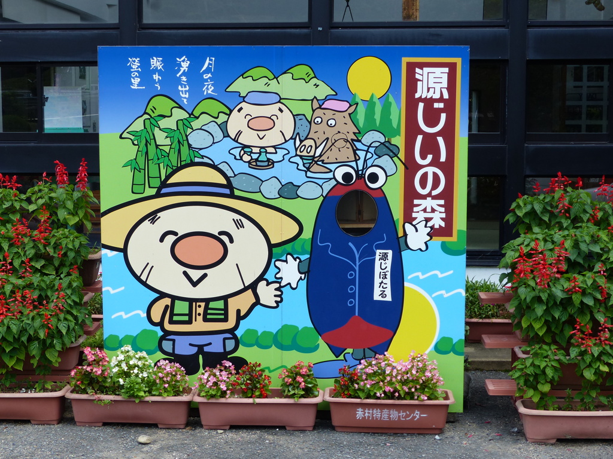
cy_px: 230
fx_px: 1045
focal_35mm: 59
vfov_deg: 24.8
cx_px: 306
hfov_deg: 32.7
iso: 100
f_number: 4
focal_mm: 10.5
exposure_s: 1/320
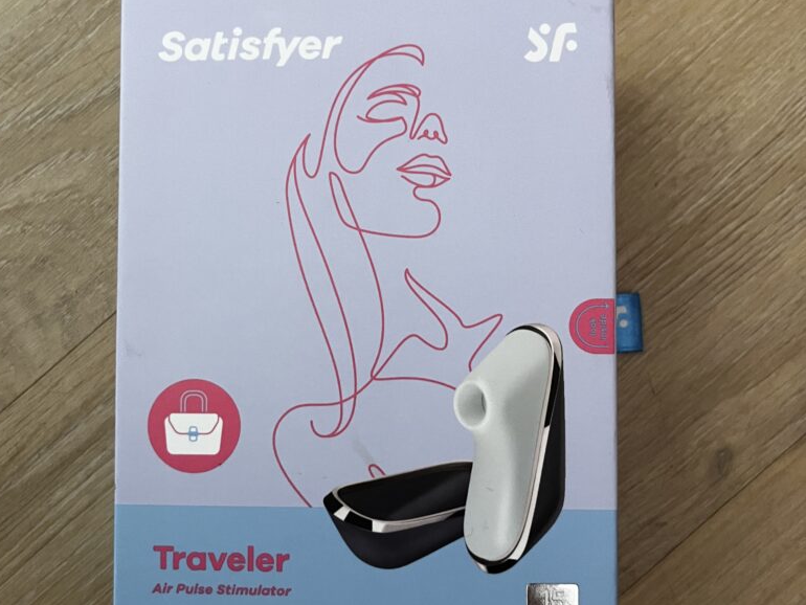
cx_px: 388
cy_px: 293
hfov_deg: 65.3
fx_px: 629
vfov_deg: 51.4
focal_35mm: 27
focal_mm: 5.1
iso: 320
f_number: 1.6
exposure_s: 1/60
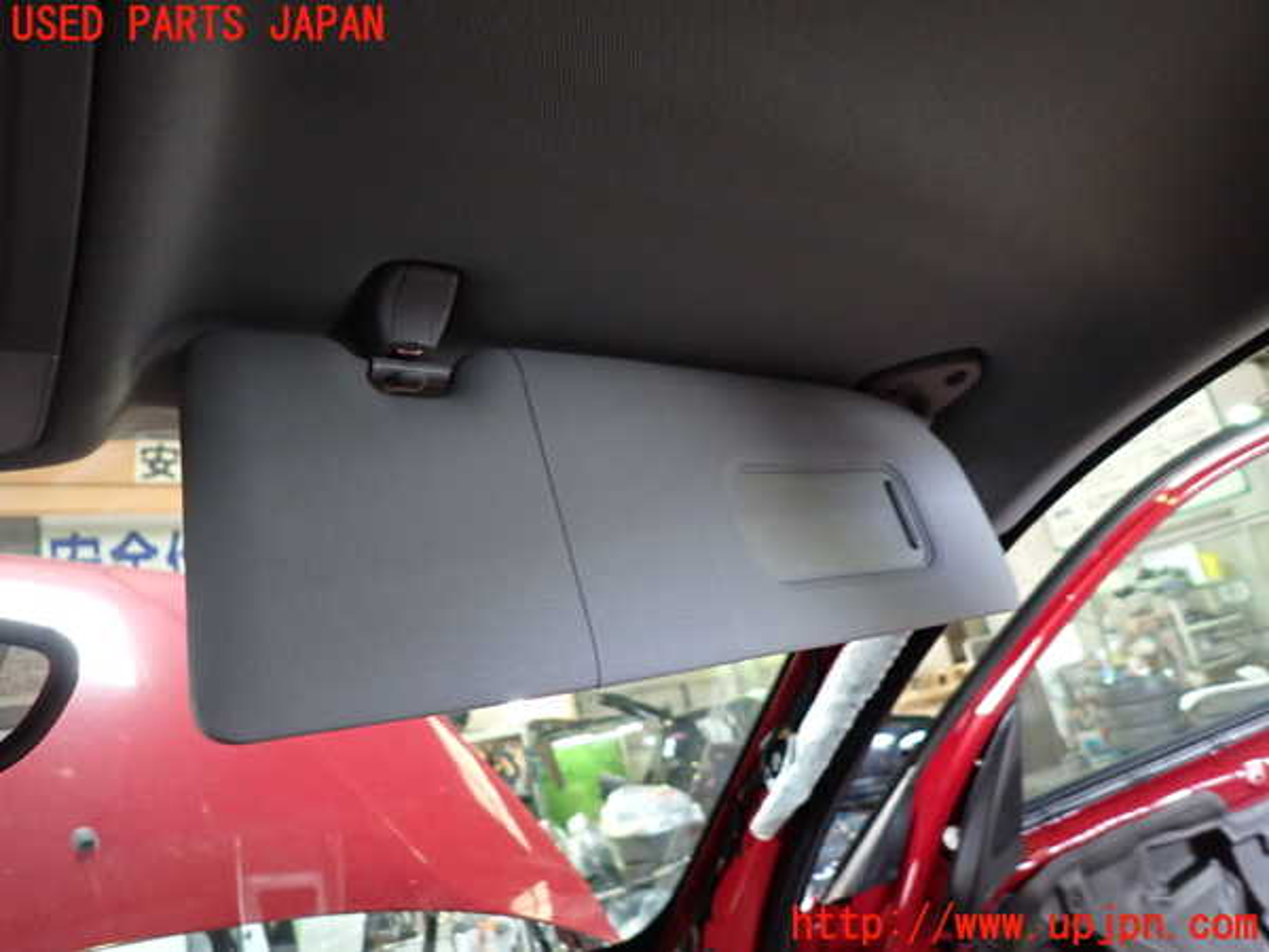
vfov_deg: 54.9
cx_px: 634
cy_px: 476
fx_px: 916
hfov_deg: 69.4
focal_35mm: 25
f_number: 2
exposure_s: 1/30
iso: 400
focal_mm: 4.5
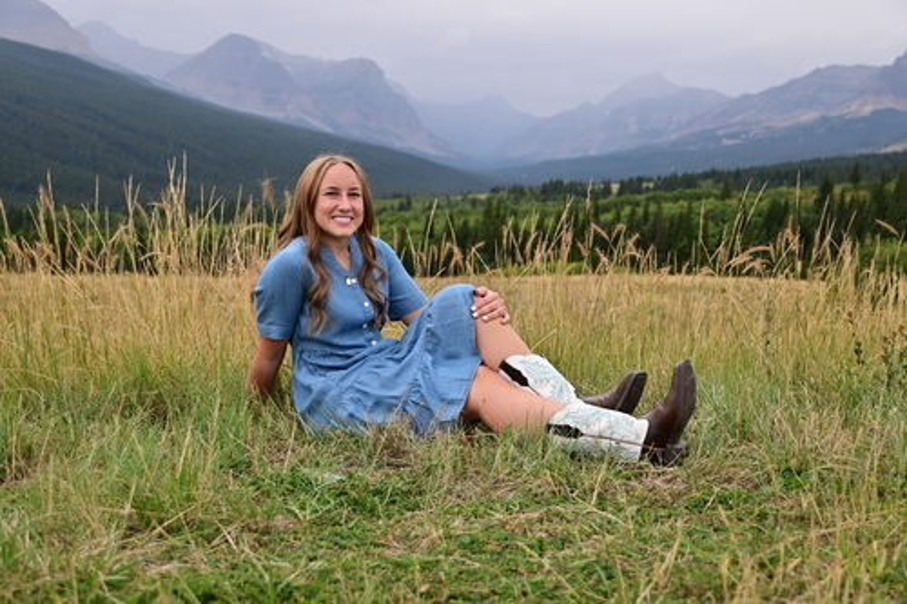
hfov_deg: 43.6
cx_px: 454
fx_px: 1133
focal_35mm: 45
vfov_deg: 29.8
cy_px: 302
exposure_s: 1/1600
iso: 160
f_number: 3.2
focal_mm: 30
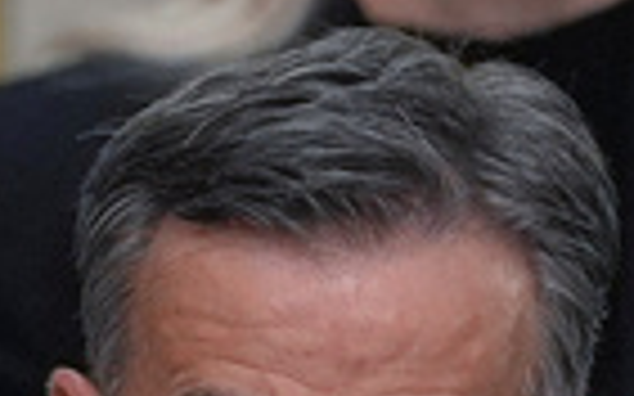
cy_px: 992
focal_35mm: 1664
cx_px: 378
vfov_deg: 0.8
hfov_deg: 1.3
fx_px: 28740
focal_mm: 150
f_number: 2.5
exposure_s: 1/200
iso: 2000
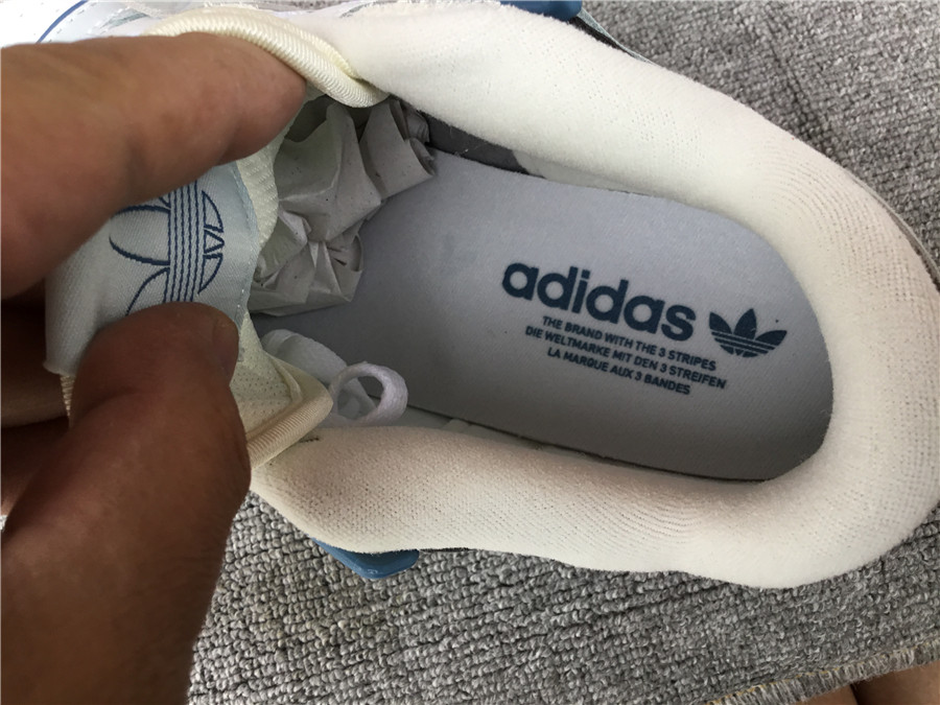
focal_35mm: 31
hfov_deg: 58.4
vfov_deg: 45.4
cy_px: 352
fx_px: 842
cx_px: 470
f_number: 2.4
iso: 40
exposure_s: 1/100
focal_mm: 3.3
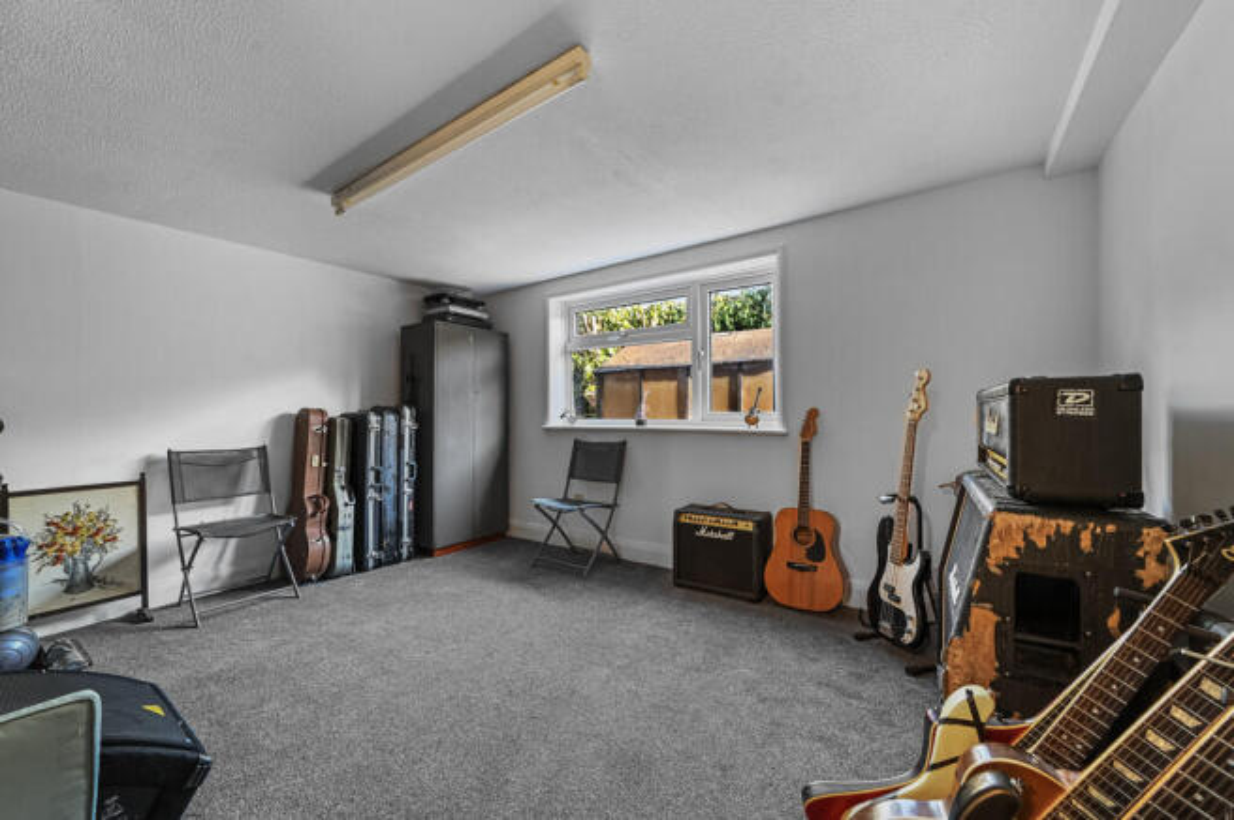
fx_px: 479
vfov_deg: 81.1
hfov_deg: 104.3
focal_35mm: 14
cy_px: 410
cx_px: 617
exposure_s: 1.3
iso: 400
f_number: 8
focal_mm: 14
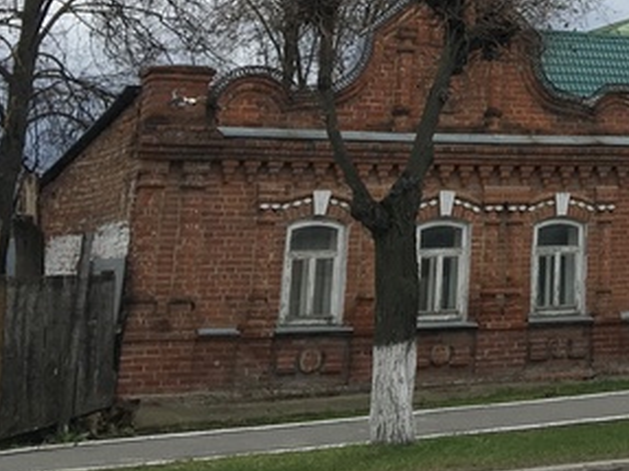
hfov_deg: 17.7
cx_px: 903
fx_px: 1834
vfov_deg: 13.6
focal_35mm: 101
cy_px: -269
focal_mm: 4.15
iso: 25
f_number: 2.2
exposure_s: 1/1183
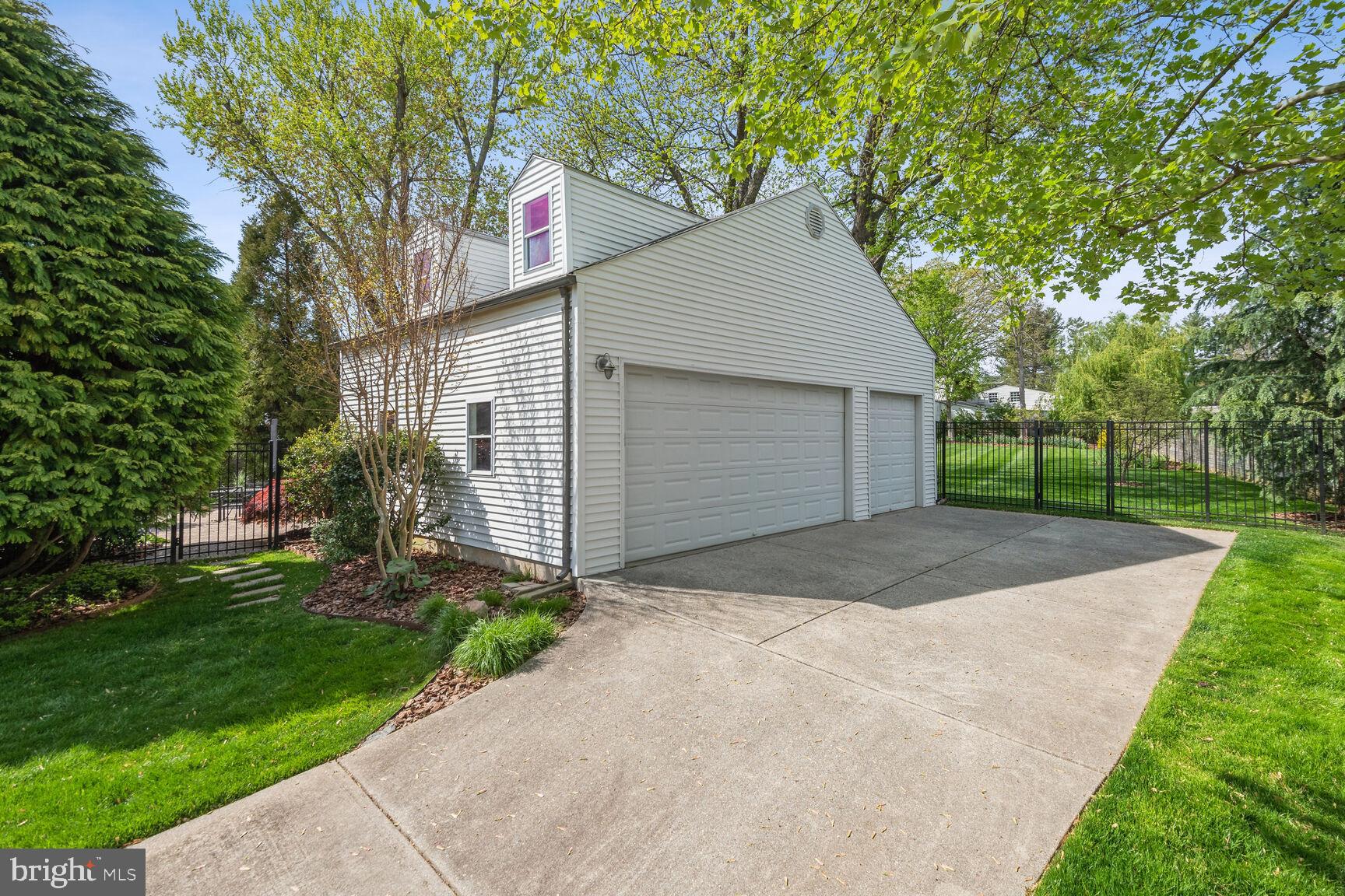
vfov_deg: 73.7
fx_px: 598
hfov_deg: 96.7
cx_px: 672
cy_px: 448
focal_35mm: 16
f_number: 8
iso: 400
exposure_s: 1/160
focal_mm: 16
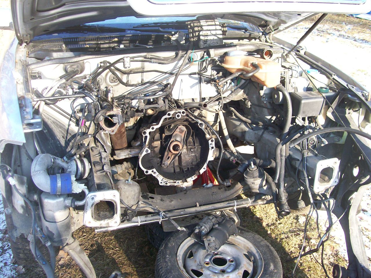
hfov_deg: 51.4
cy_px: 139
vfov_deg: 39.7
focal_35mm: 36
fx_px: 386
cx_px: 186
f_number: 2.7
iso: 80
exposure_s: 1/92.1
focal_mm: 6
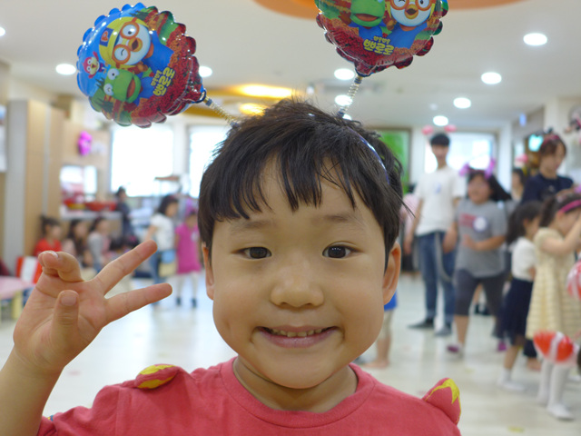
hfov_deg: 43.9
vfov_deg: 33.6
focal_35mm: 43
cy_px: 218
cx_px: 290
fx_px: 722
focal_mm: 8.4
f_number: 1.8
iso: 160
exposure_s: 1/80
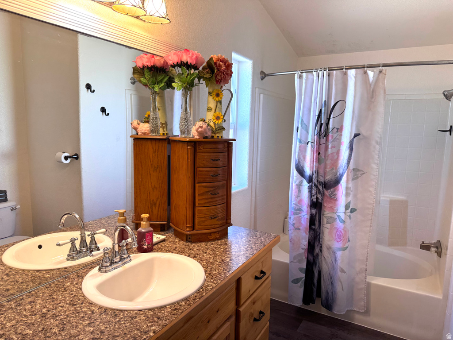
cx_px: 226
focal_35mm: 24
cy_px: 170
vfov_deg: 56.8
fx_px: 314
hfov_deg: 71.6
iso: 80
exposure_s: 1/120
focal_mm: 6.76
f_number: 1.78
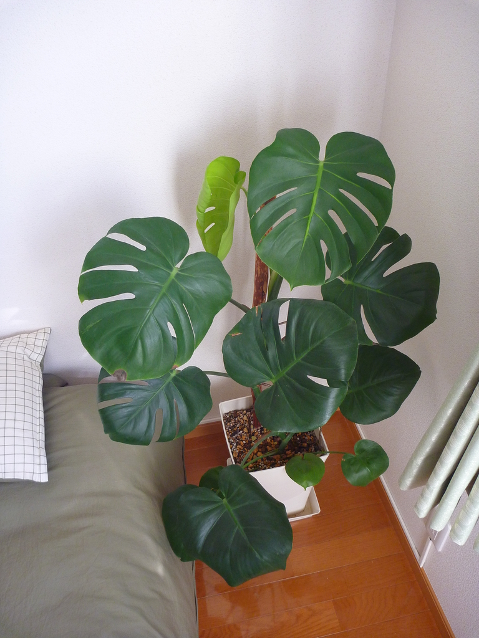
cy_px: 319
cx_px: 240
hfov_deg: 49.7
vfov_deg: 63.4
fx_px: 517
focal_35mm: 28
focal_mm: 4.9
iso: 200
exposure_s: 1/30
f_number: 3.3
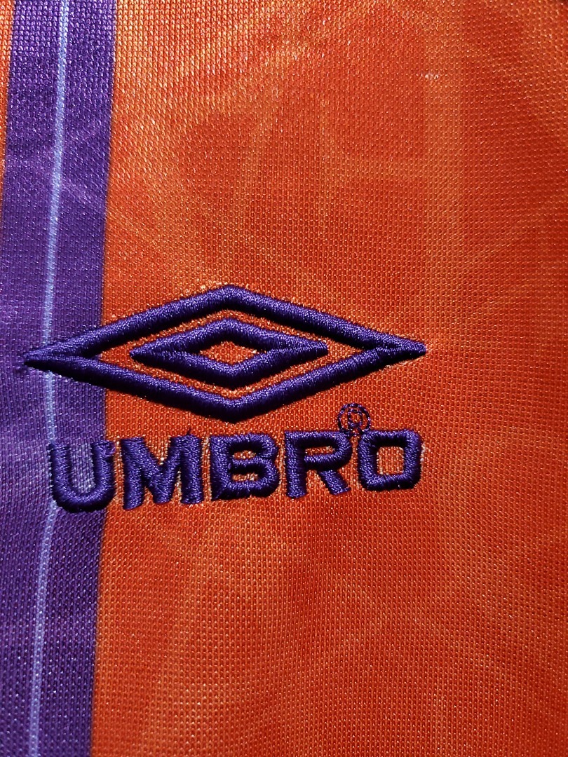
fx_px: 569
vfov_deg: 67.3
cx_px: 284
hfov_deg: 53.1
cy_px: 378
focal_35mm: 26
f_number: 1.5
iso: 200
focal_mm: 4.3
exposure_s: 1/30
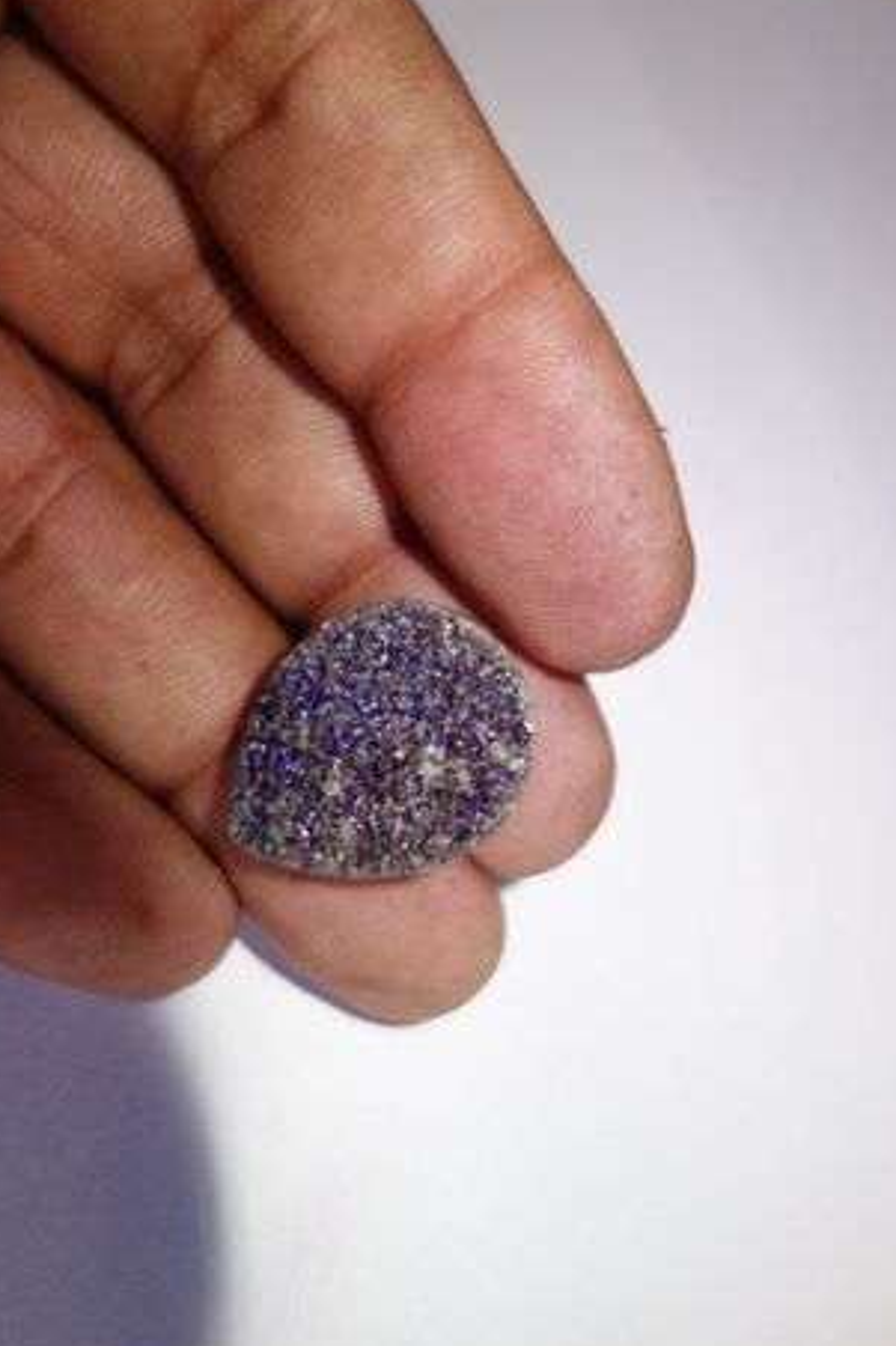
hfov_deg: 42.3
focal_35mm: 31
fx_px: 1158
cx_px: 424
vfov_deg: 60.3
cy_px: 655
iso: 125
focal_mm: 10.4
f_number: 1.8
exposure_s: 1/250
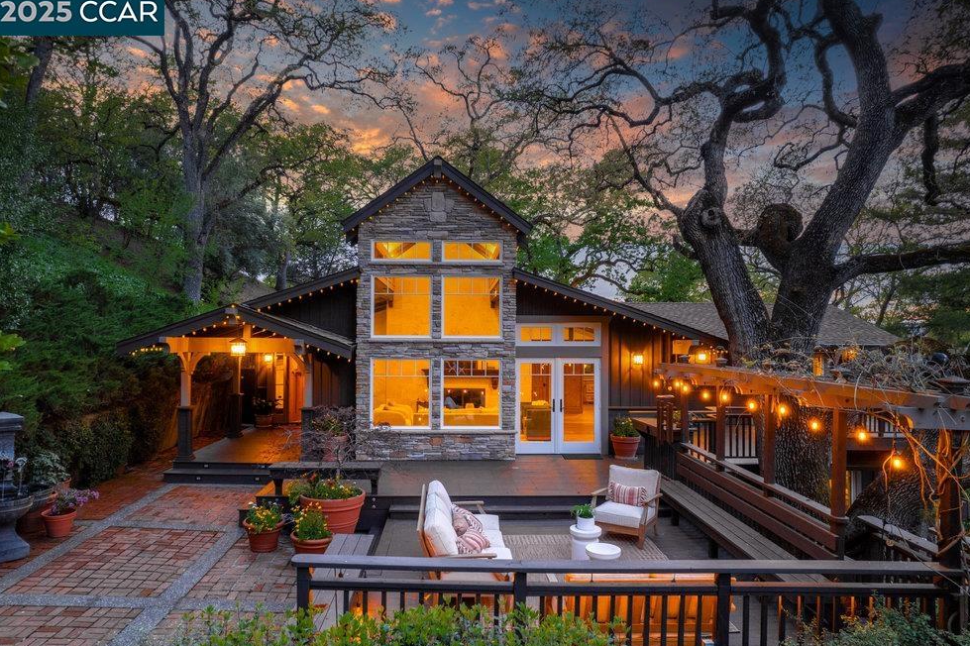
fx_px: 619
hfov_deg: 76.1
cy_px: 324
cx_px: 474
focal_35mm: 23
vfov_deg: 55.1
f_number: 2.8
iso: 100
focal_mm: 8.38
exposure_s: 1/15
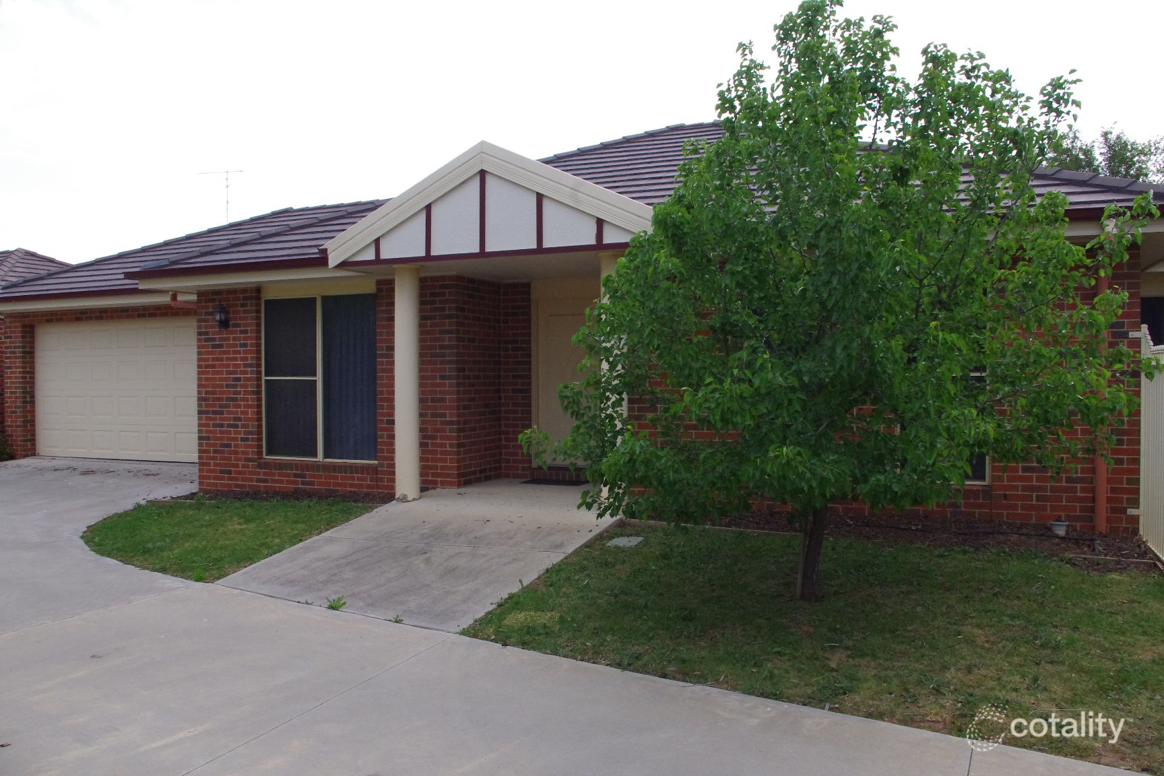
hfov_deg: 67.4
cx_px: 582
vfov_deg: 47.9
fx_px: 873
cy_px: 388
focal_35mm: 27
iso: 1600
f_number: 11
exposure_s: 1/500
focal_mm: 18
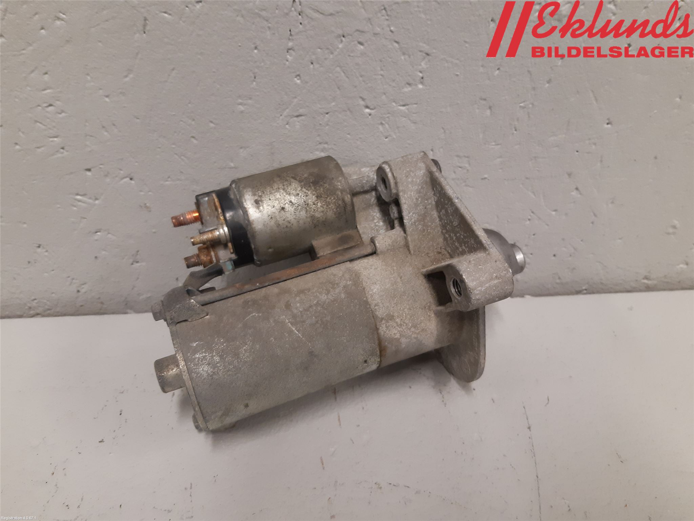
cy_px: 260
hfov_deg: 67.3
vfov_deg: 53.1
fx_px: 521
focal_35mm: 26
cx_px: 347
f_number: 1.7
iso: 160
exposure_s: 1/50
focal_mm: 3.93
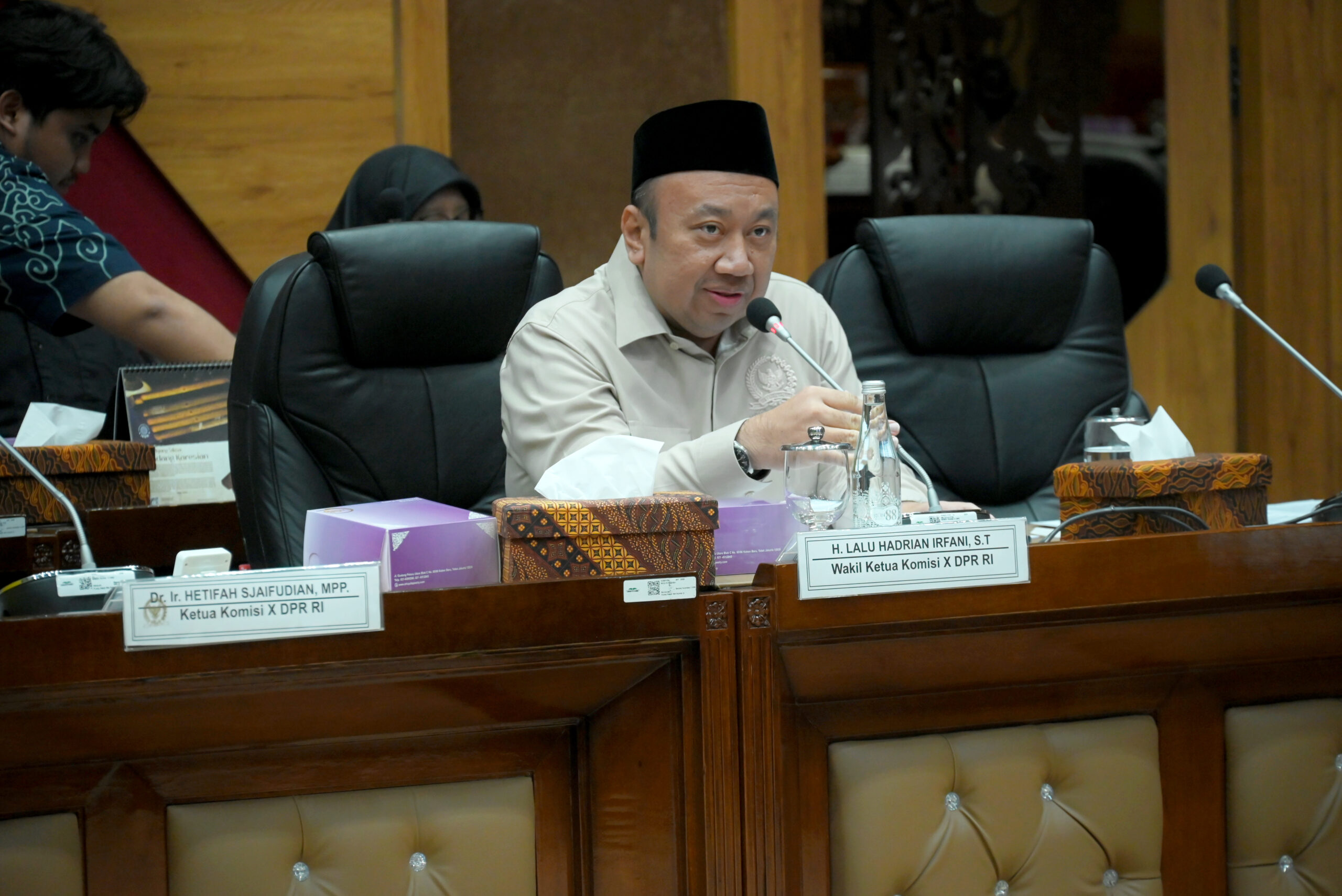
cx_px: 671
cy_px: 448
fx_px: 7085
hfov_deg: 10.8
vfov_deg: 7.2
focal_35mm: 190
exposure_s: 1/125
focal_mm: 190
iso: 2500
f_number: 6.3
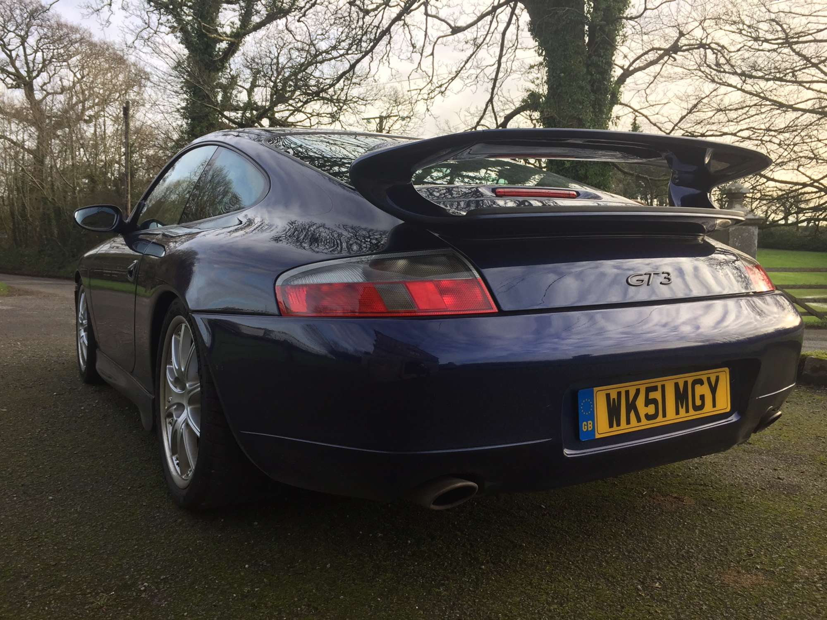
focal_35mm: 29
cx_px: 414
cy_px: 310
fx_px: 693
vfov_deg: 48.2
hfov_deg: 61.7
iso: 32
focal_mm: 4.15
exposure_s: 1/377
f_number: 2.2
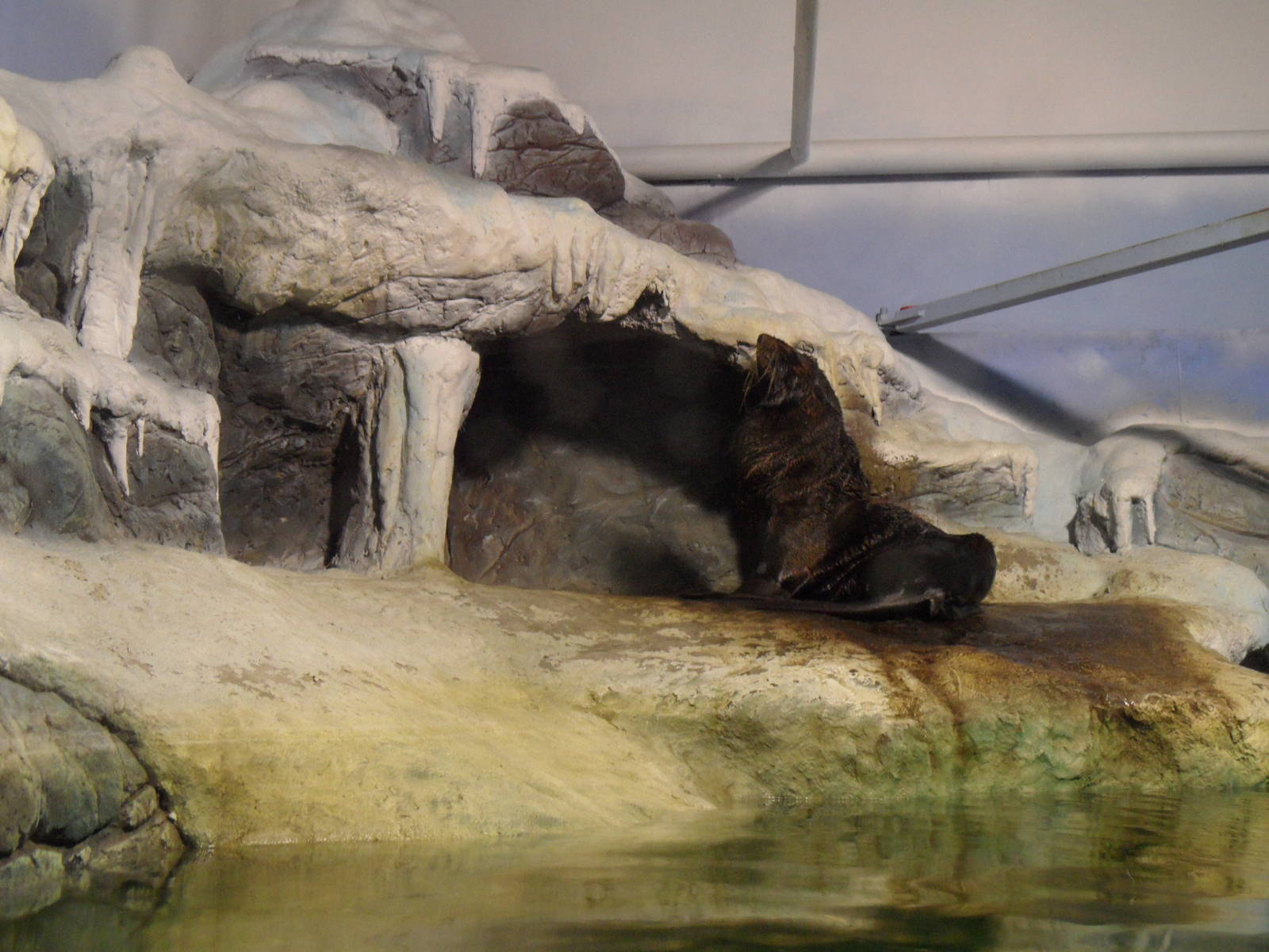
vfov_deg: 36.0
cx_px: 634
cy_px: 476
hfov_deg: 46.8
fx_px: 1466
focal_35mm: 40
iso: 200
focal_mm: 6.5
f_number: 3.6
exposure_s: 1/8
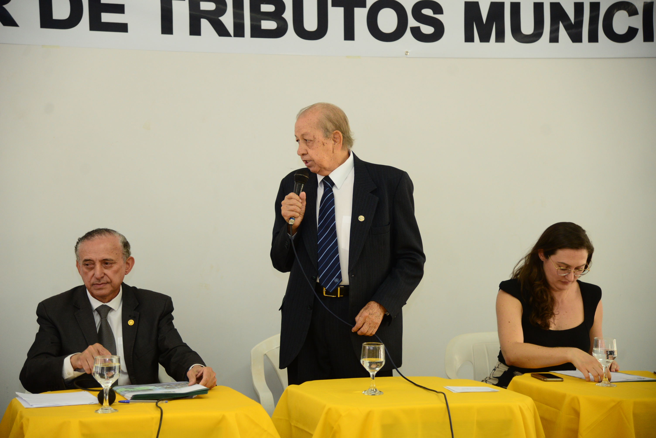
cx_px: 328
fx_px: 1367
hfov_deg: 27.0
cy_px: 219
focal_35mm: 75
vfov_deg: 18.2
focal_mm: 75
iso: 1600
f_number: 4
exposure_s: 1/125
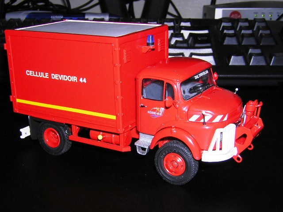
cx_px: 142
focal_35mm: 54
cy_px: 106
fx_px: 441
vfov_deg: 27.0
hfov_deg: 35.5
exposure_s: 1/60.1
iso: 100
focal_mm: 7.1
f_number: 6.4
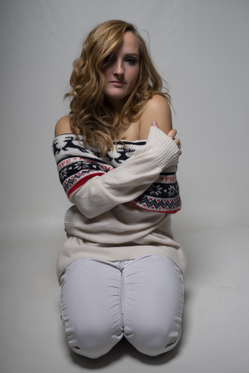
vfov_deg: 38.9
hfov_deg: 26.5
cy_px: 186
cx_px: 124
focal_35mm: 51
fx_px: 529
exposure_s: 1/200
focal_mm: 51
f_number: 8
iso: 100
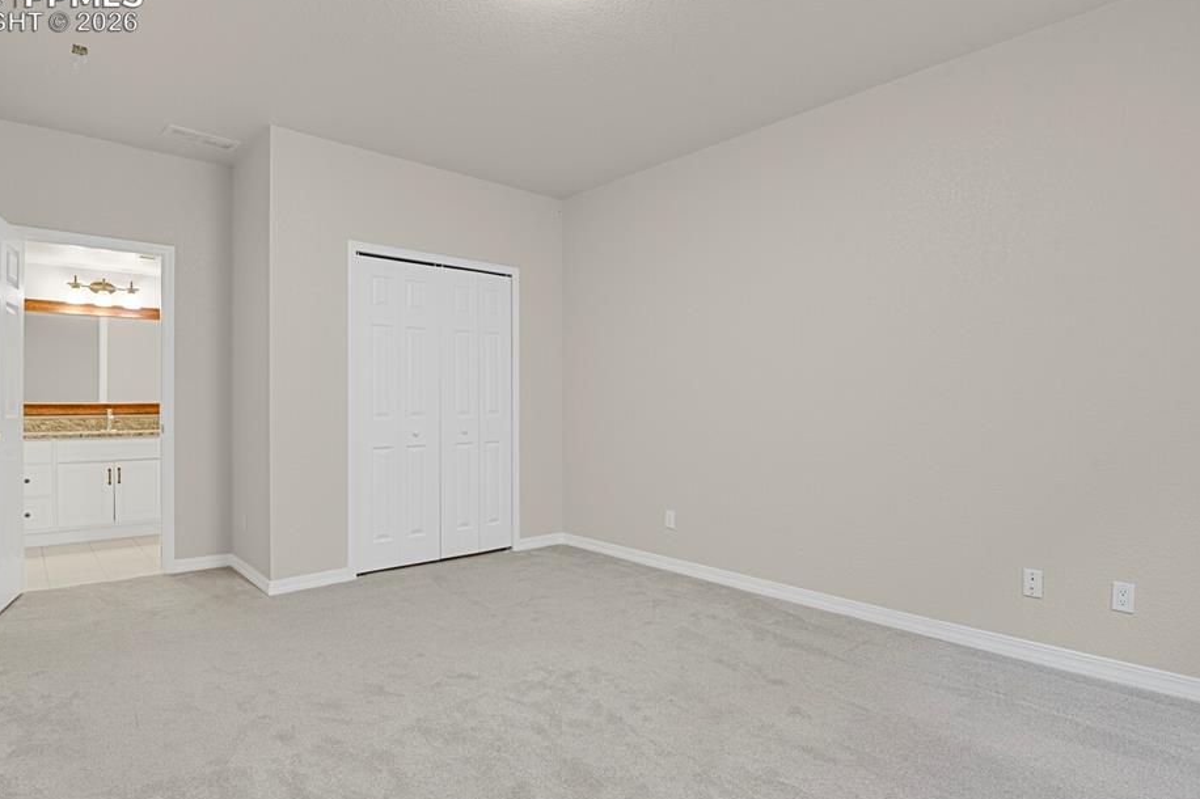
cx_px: 552
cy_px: 406
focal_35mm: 19
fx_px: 633
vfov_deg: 64.5
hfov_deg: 86.8
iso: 250
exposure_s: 6
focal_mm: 17
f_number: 8
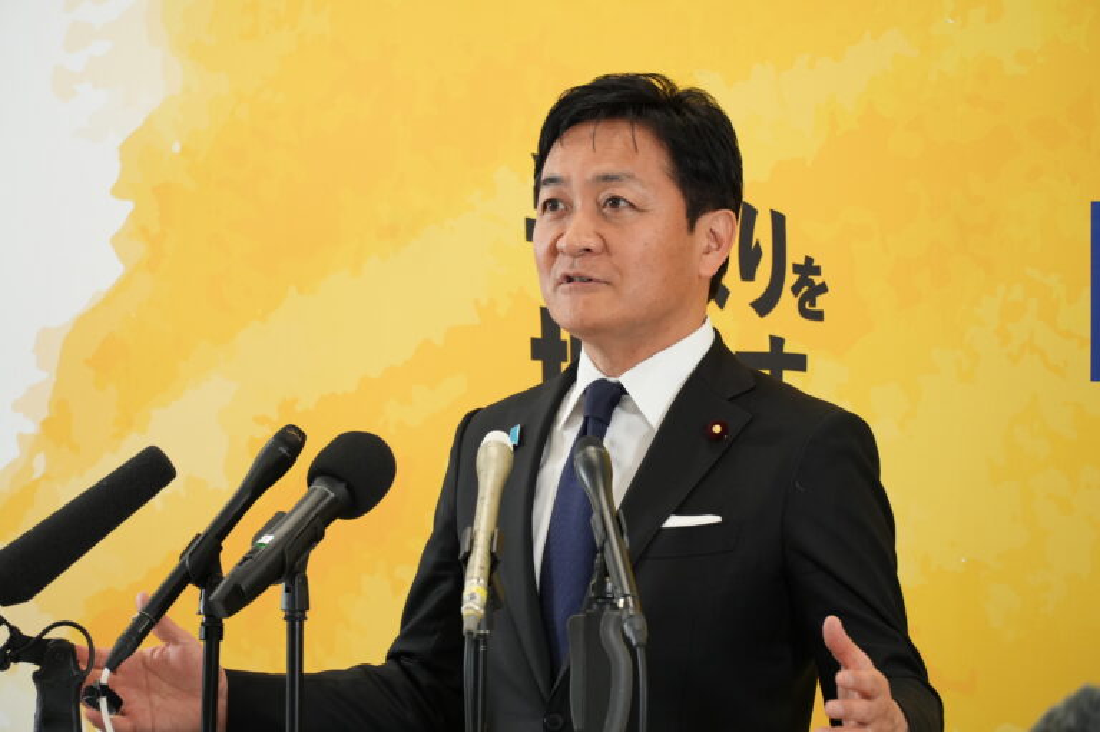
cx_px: 550
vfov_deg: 6.8
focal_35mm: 202
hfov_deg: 10.2
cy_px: 366
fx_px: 6183
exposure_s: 1/125
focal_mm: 135
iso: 1250
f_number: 5.6
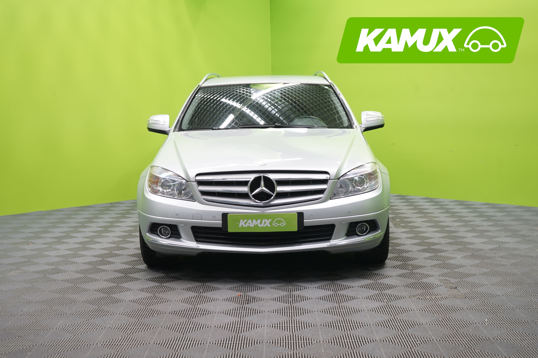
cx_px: 269
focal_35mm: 51
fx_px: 762
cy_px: 179
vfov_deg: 26.5
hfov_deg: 38.9
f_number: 5
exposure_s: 1/6
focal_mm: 51
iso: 250
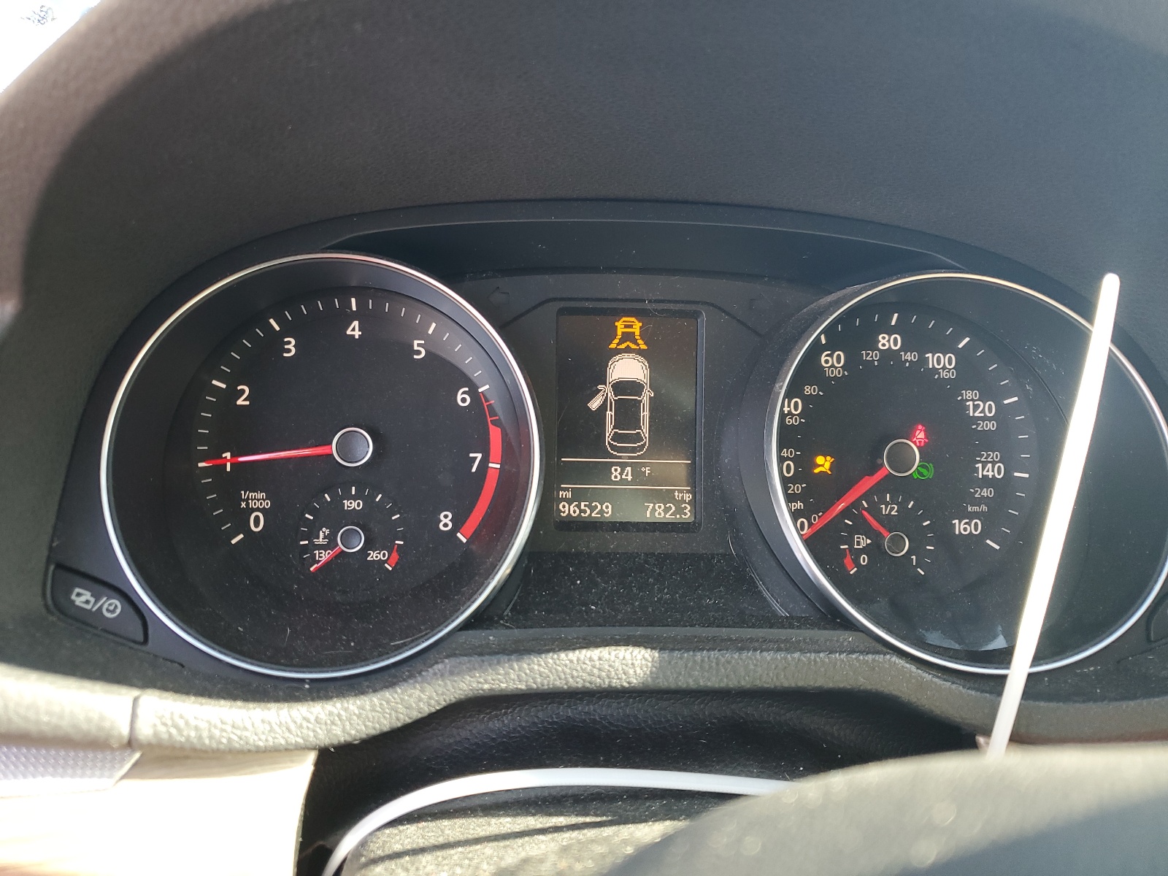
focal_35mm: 26
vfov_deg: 53.1
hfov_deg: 67.3
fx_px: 877
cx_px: 584
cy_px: 438
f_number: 1.5
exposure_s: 1/60.2
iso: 66
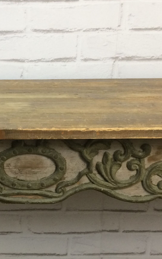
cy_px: 170
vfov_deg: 34.8
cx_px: 9
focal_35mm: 58
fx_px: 410
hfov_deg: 21.7
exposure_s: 1/33
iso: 64
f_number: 2.2
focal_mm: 4.15
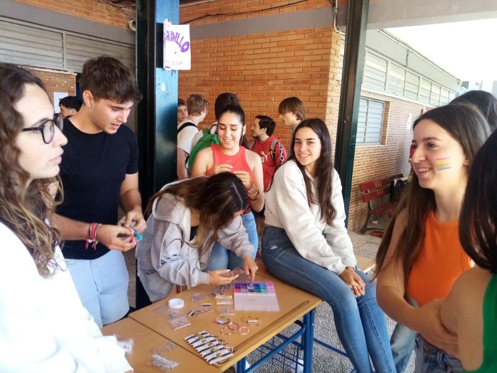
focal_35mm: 26
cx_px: 248
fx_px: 373
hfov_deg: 67.3
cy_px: 186
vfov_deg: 53.1
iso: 173
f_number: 1.8
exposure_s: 1/100
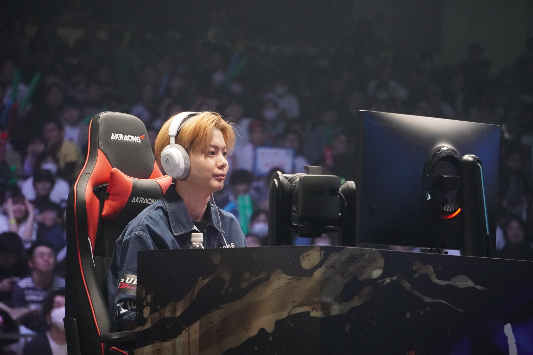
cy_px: 178
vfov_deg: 6.4
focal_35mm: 213
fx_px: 3153
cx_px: 266
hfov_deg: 9.7
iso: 6400
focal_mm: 142
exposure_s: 1/20
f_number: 5.6
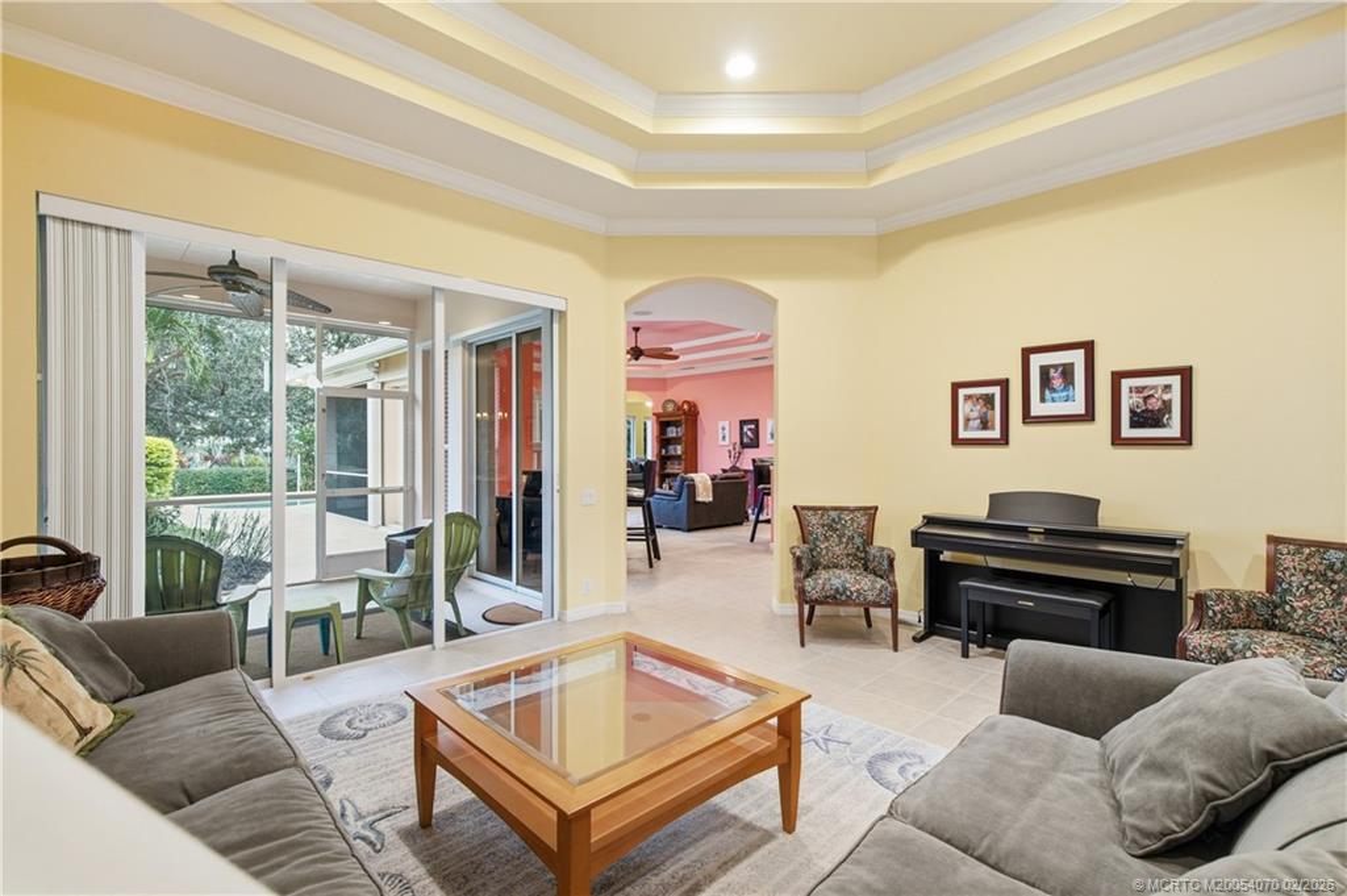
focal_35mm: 16
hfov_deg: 96.8
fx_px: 598
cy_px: 448
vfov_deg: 73.7
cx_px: 674
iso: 800
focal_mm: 16
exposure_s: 1/125
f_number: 8
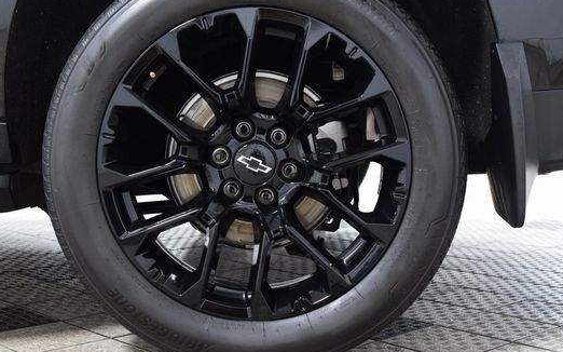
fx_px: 920
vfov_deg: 21.6
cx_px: 260
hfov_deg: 34.0
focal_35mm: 60
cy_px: 175
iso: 1600
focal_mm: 32
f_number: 5
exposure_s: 1/15
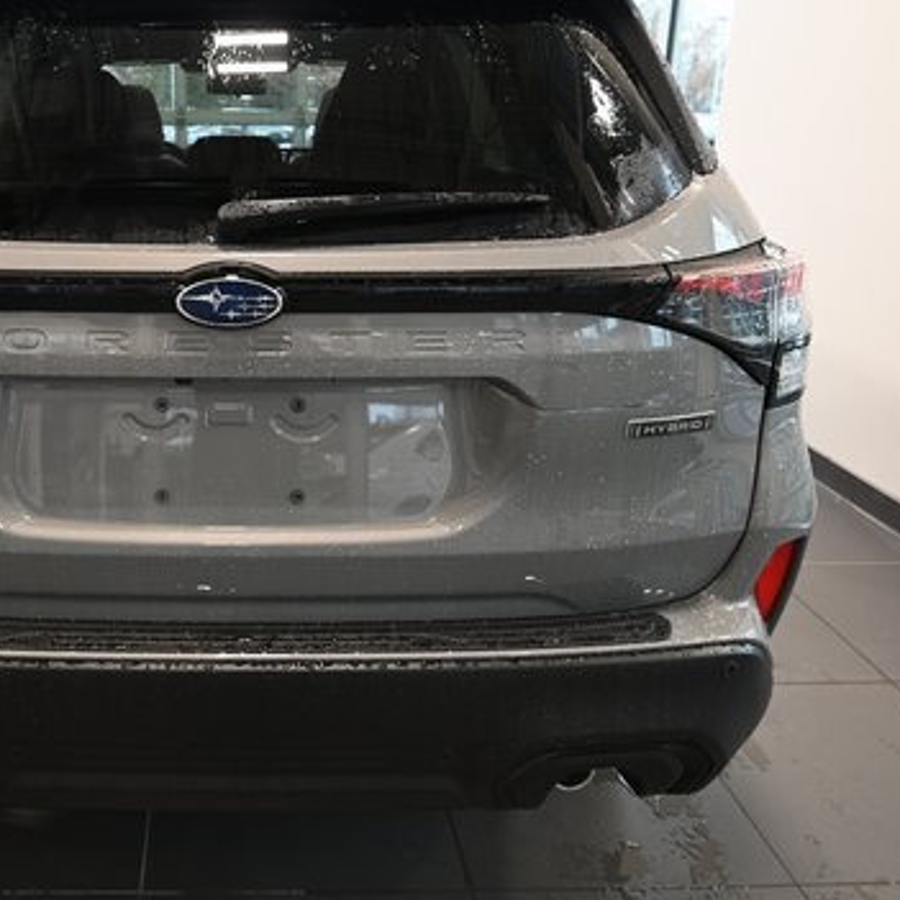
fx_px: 912
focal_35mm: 31
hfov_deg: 50.6
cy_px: 362
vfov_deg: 52.2
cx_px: 238
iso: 640
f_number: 6.3
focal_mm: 20
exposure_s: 1/30
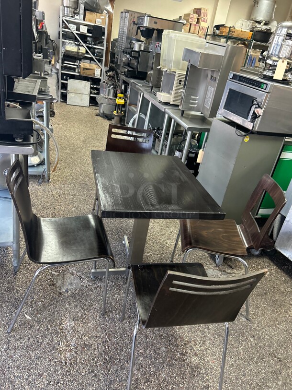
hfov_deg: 53.1
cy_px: 195
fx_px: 292
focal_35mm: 26
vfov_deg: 67.3
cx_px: 146
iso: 250
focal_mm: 5.7
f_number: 1.5
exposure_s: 1/60
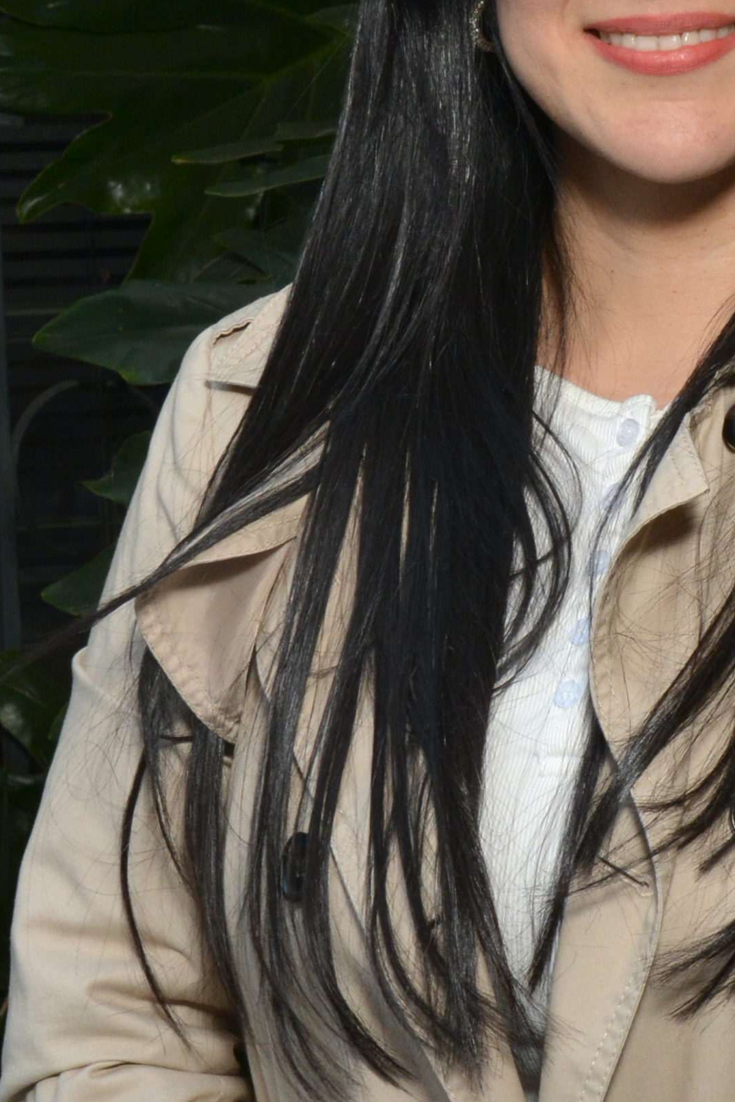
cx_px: 711
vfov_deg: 12.9
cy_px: 497
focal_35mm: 159
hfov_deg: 8.6
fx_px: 4868
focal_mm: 38
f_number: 9
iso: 640
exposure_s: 1/100
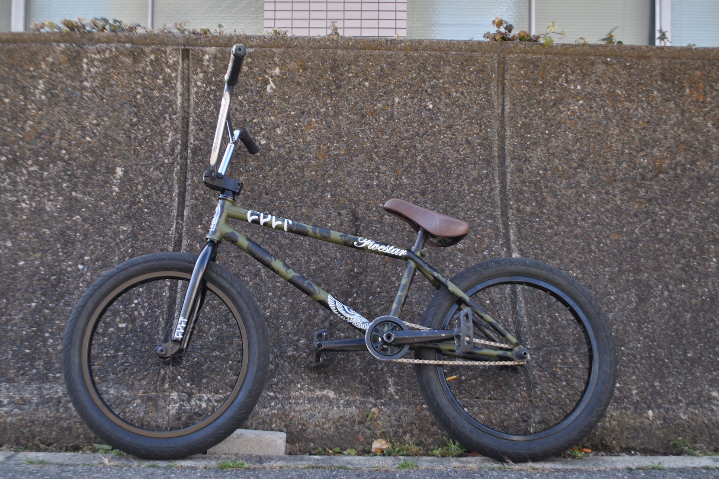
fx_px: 839
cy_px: 241
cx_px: 335
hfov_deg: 46.4
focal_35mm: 42
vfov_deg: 31.9
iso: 200
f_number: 4
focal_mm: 24
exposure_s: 1/250
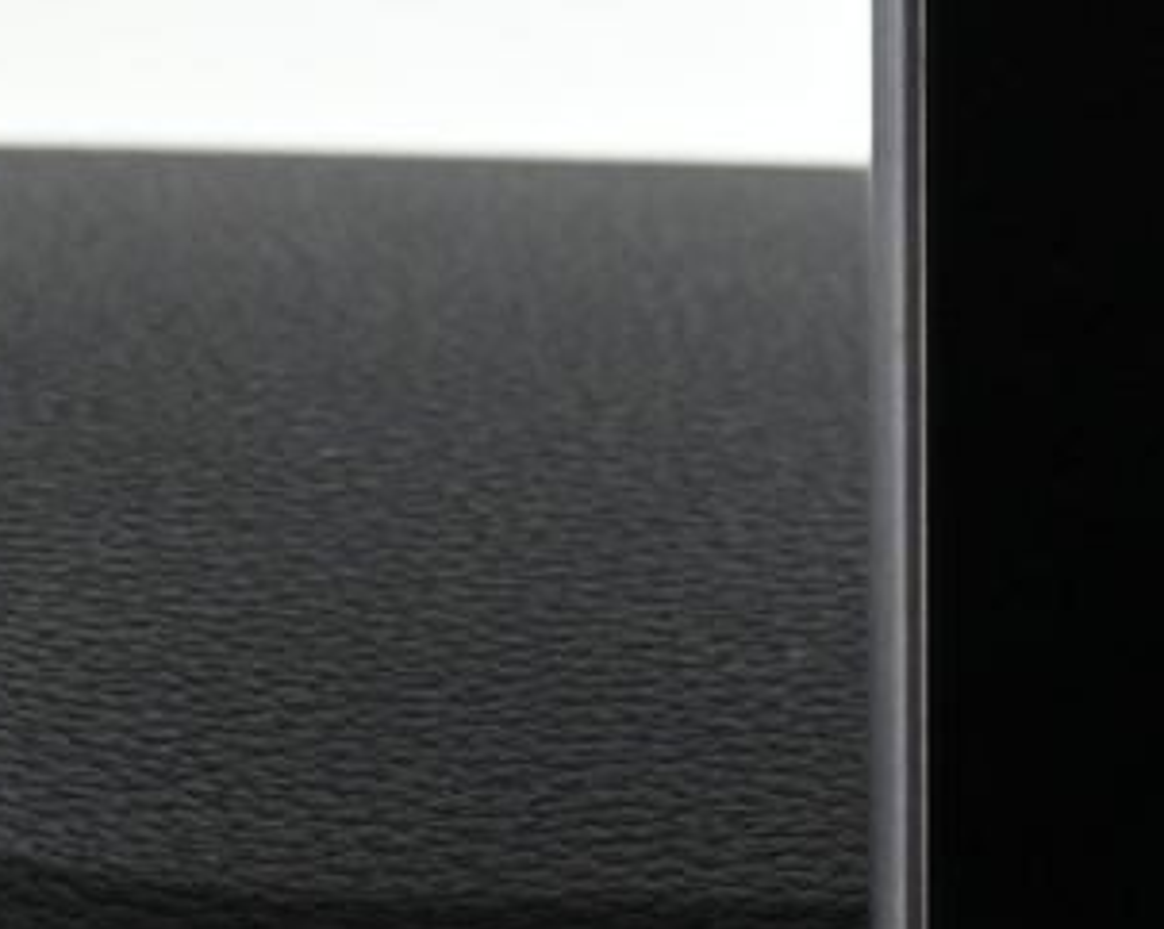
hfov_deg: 8.7
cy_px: 656
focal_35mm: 200
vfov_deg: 7.7
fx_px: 6878
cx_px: 2935
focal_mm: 26.5
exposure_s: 1/40
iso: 2000
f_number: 4.5
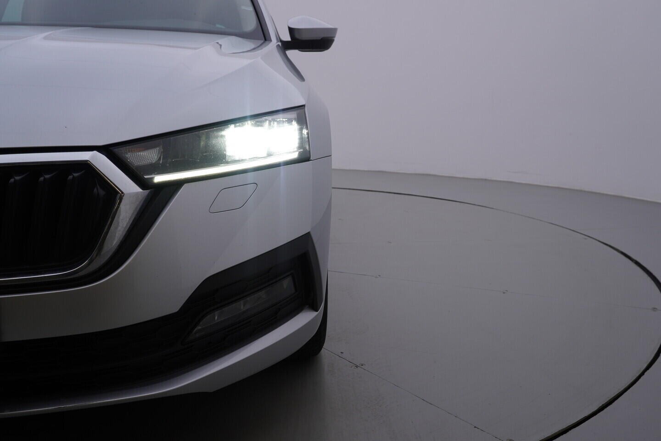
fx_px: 661
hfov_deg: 53.1
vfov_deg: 36.9
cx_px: 330
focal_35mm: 36
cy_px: 220
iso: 125
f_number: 5
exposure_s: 1/125
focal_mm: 24
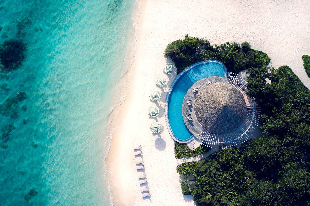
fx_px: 241
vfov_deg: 46.4
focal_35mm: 28
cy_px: 103
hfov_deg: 65.5
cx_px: 155
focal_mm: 10.26
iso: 100
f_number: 2.8
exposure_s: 1/100
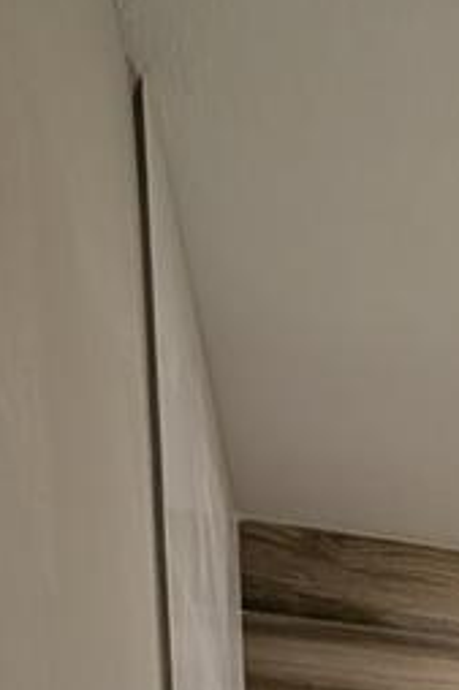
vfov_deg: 16.3
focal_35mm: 59
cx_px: 678
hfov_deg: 20.0
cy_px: 1573
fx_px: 1130
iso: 37
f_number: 1.95
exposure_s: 1/147
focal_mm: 2.23
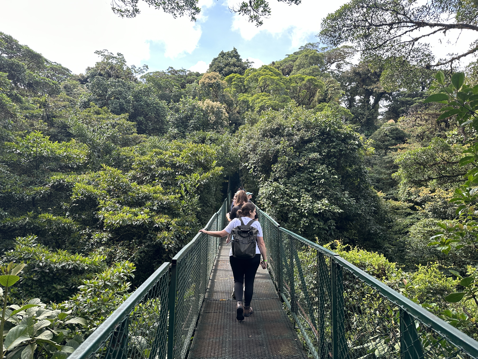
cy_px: 180
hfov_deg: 71.6
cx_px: 239
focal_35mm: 24
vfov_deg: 56.8
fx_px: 331
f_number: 1.78
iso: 80
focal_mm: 6.86
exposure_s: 1/469
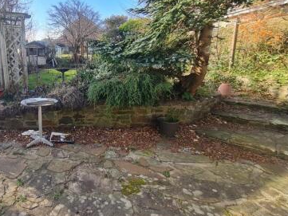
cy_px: 101
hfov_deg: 73.2
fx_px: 175
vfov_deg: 63.4
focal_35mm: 21
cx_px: 71
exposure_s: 1/514
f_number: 2.2
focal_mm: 2.2
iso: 64
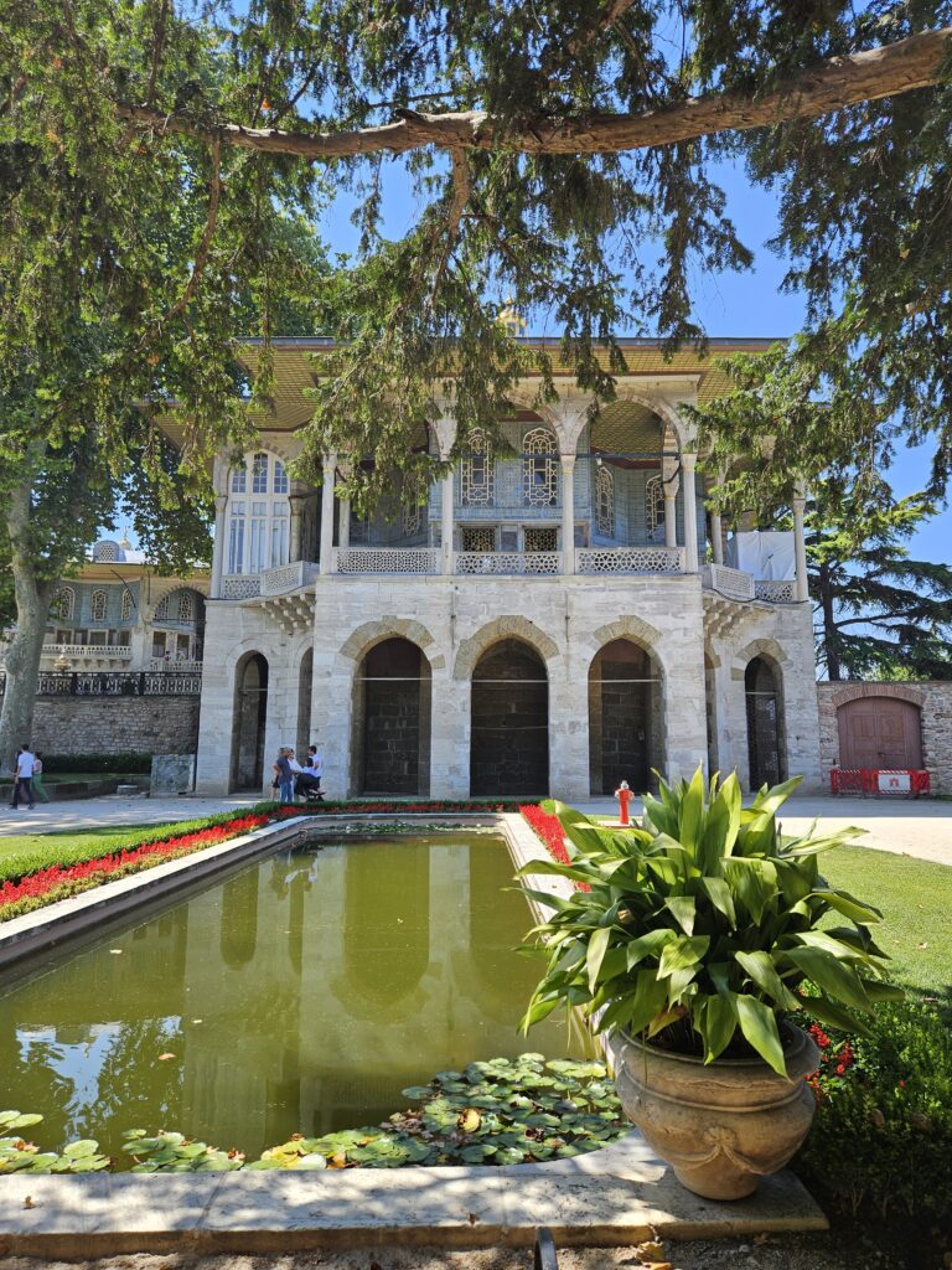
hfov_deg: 58.9
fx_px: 843
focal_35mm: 23
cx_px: 476
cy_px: 635
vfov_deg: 73.9
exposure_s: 1/572
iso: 25
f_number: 1.8
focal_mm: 5.4
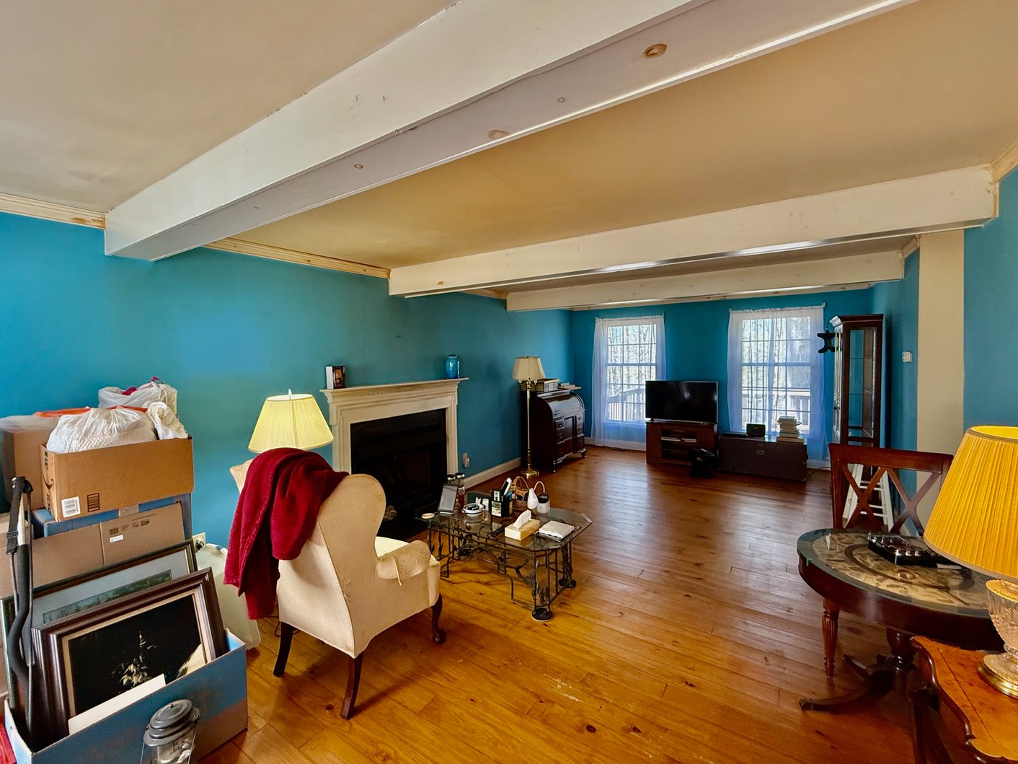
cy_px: 370
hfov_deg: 98.2
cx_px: 507
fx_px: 441
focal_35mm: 15
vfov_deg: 81.7
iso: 320
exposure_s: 1/74
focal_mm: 2.22
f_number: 2.2
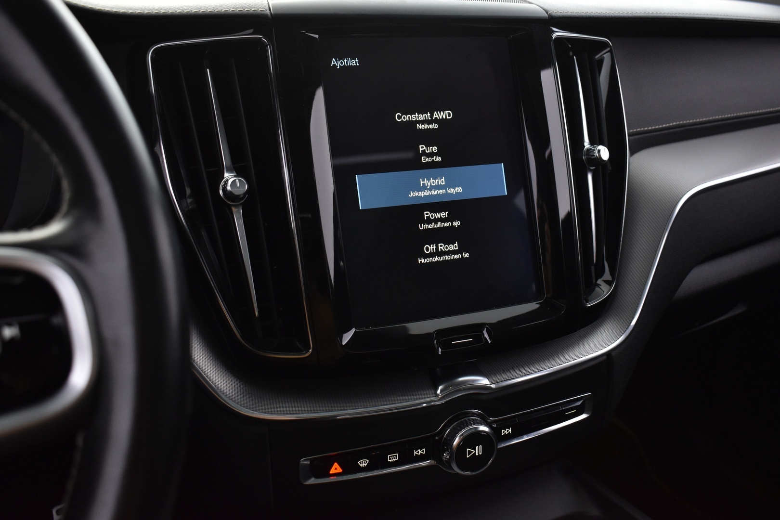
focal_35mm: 34
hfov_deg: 55.1
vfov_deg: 38.4
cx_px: 390
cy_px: 260
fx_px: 747
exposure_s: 1/15
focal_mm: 23
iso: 1250
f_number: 5
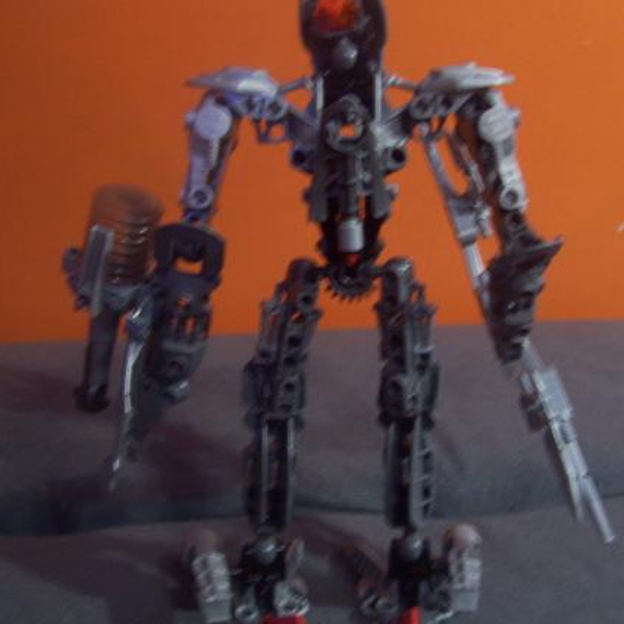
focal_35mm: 47
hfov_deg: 36.0
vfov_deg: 36.1
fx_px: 959
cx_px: 333
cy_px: 295
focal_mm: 6
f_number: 2.7
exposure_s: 1/8
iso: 160
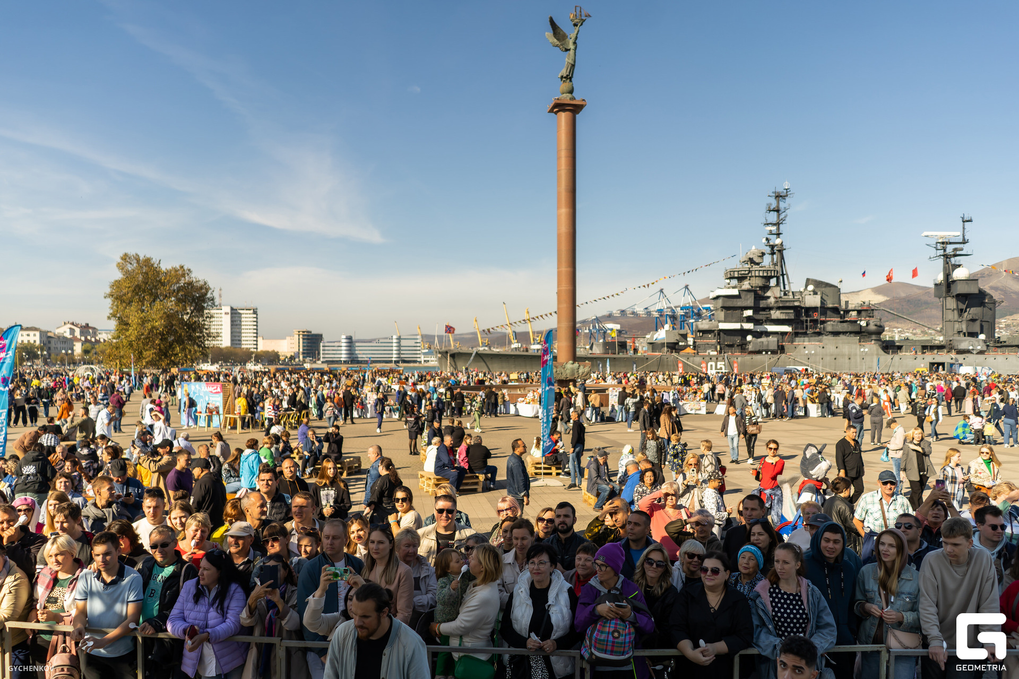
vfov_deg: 46.4
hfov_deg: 65.5
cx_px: 510
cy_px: 340
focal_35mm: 28
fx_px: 792
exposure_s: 1/1600
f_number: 3.2
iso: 64
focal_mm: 28
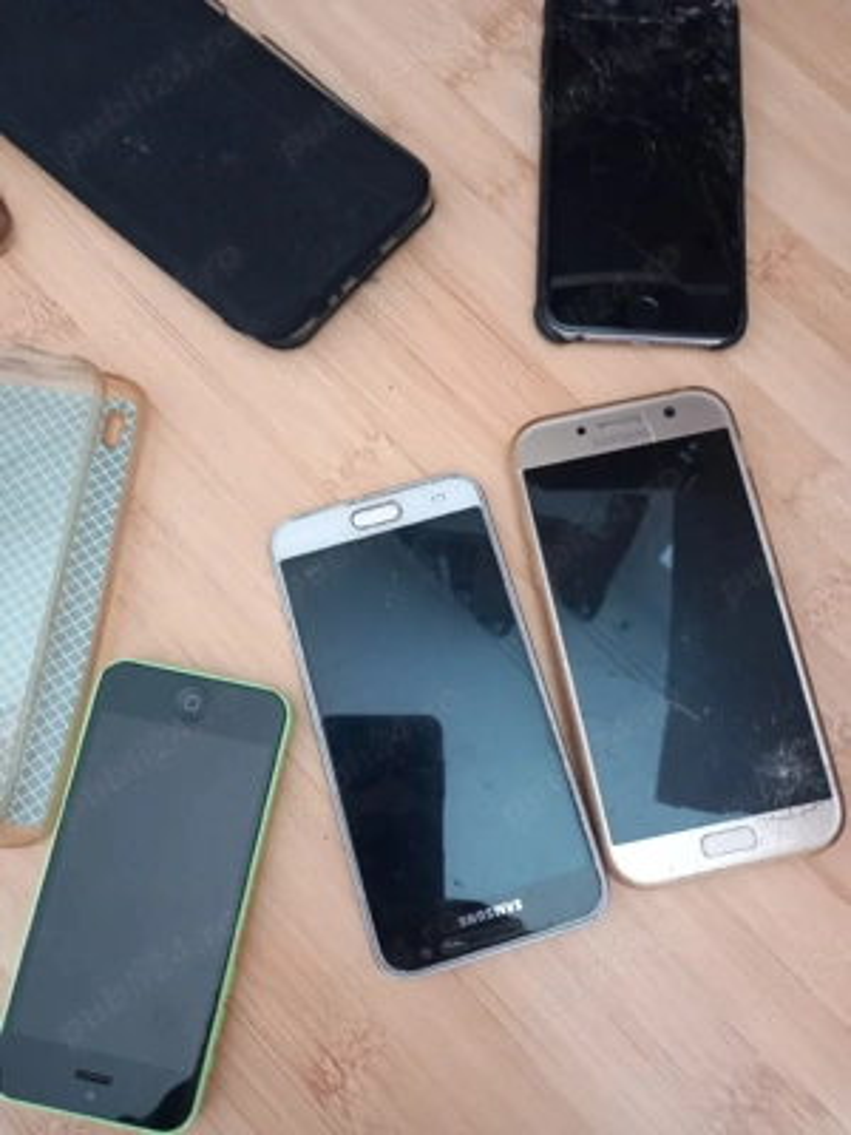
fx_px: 885
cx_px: 426
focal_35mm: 27
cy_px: 568
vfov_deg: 65.3
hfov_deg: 51.4
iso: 800
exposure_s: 1/20
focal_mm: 4
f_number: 1.8
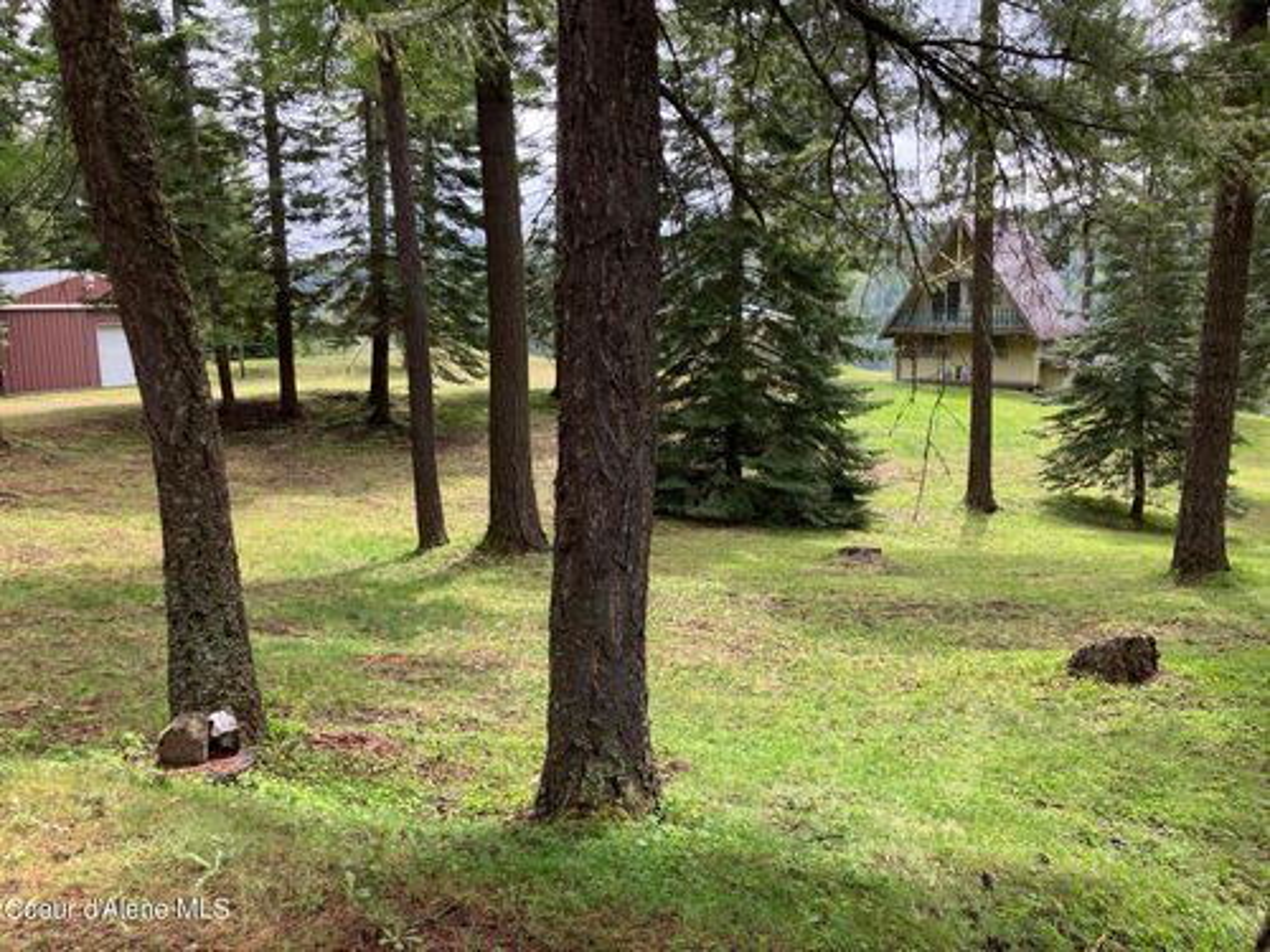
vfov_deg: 49.7
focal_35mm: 28
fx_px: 1027
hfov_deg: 63.4
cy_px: 476
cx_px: 635
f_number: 1.8
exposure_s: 1/245
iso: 25
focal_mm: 3.99
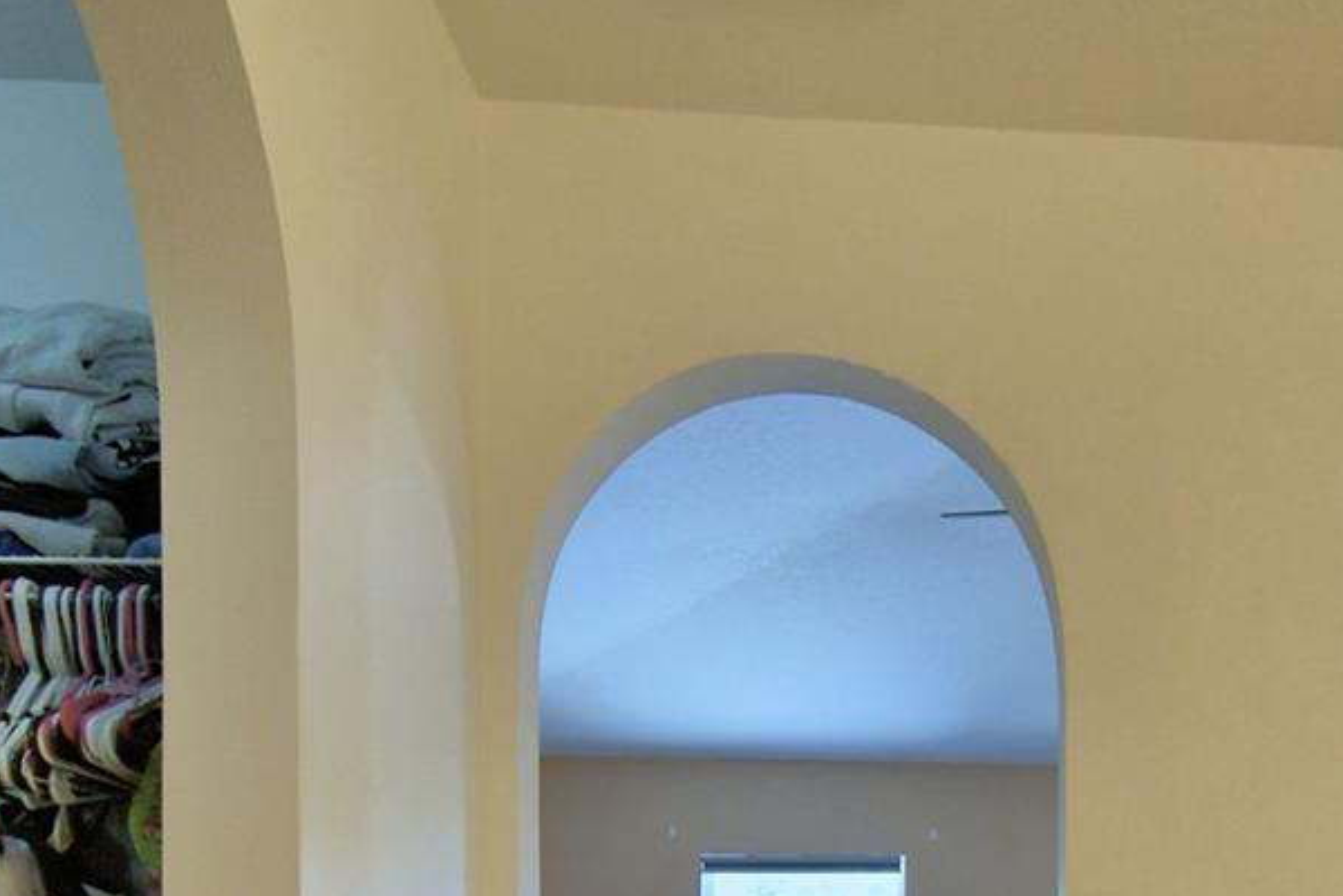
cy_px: 1077
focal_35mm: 40
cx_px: 1083
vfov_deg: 28.9
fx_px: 1492
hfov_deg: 45.9
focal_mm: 10
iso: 360
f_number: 4.5
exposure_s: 1/125
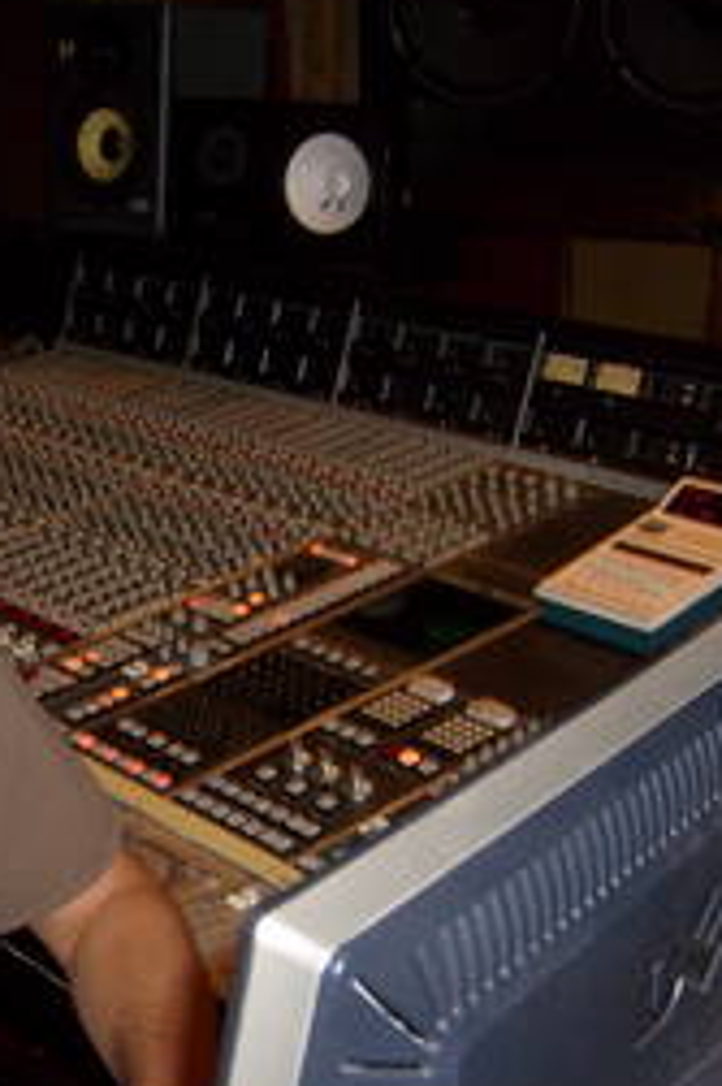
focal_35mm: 61
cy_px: 651
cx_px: 52
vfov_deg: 32.8
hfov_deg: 21.7
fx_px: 1837
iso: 100
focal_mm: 5.8
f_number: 2.8
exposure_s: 1/45
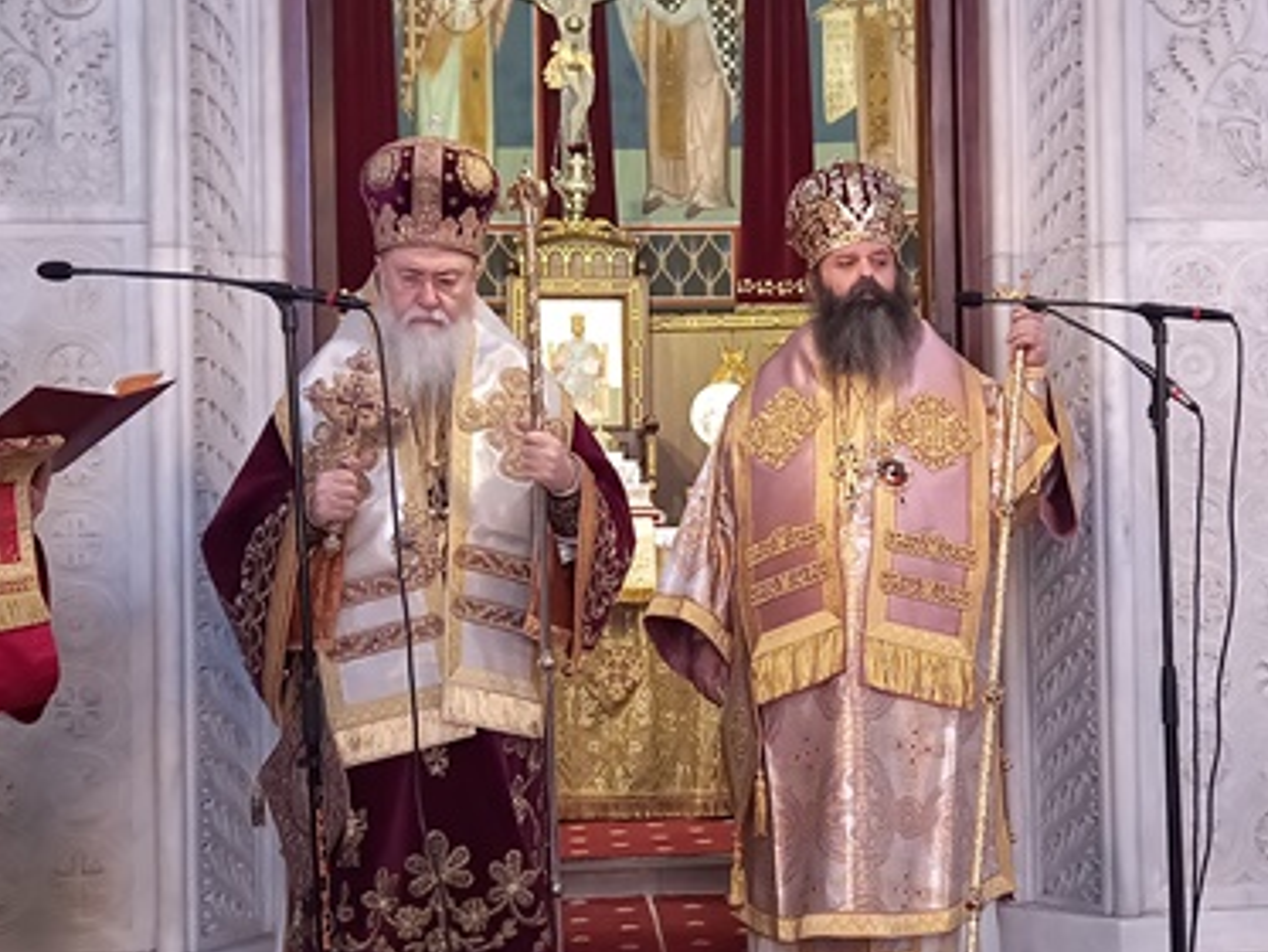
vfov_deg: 25.7
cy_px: 479
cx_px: 789
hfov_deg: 33.6
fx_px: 2089
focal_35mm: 57
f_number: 2
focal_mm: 4.6
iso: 320
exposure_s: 1/25
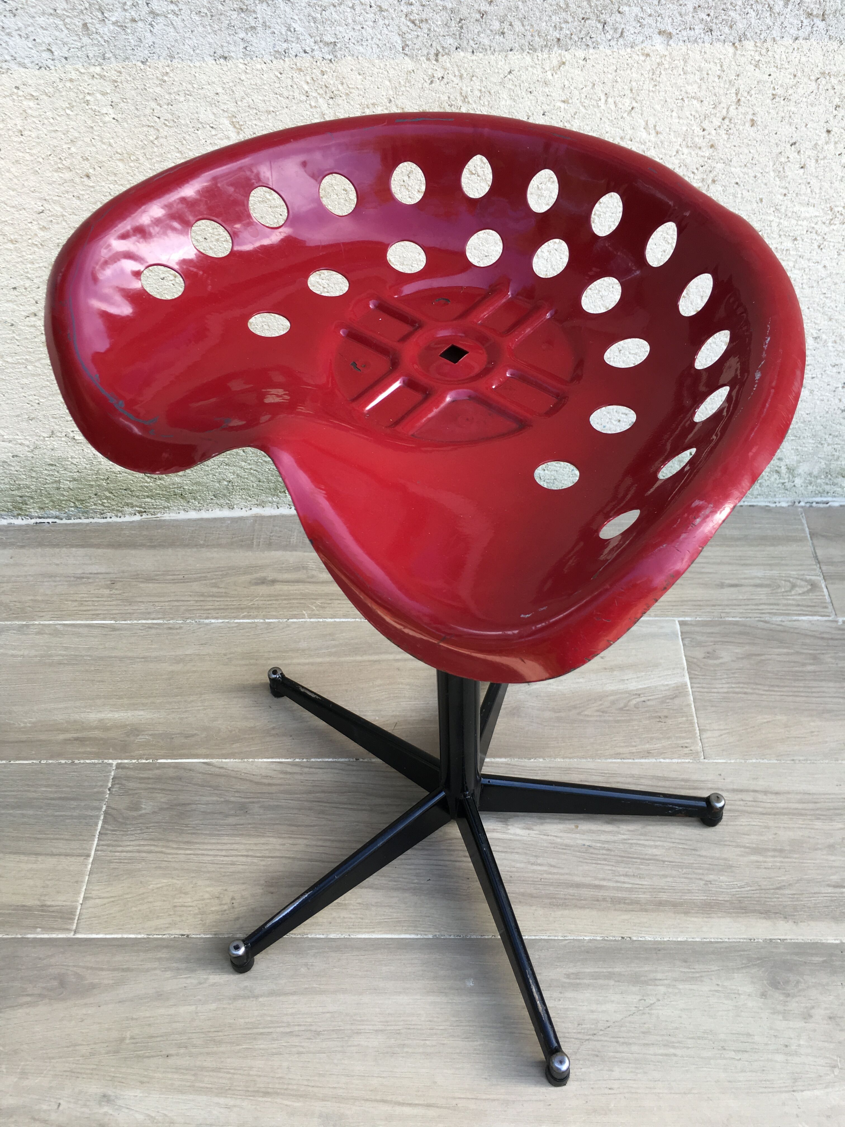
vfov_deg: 61.7
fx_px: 944
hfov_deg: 48.2
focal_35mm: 29
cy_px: 564
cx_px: 422
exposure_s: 1/100
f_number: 2.2
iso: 32
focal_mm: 4.15
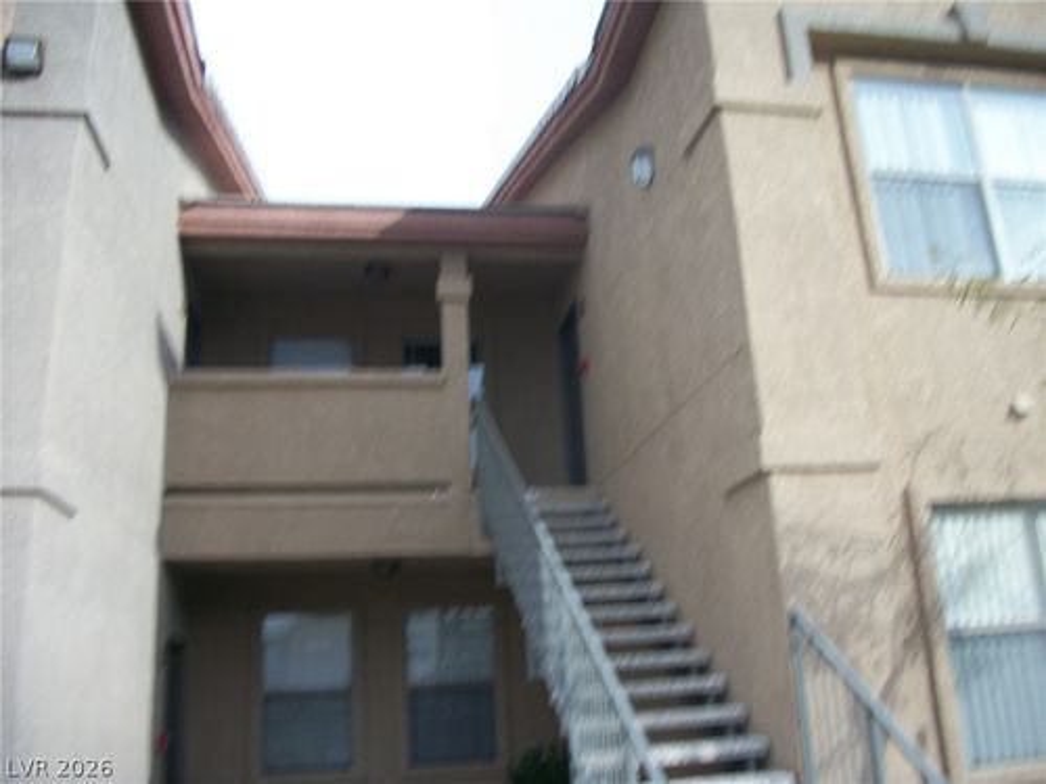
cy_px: 392
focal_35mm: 32
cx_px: 523
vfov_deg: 44.2
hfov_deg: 56.8
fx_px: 967
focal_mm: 5.7
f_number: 8.8
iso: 80
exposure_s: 1/50
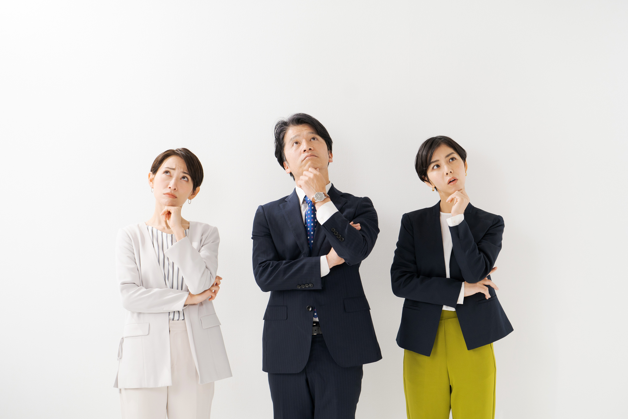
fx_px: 1326
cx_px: 314
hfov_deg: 26.7
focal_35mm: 76
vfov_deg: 17.9
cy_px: 210
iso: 400
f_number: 3.5
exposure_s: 1/320
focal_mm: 76
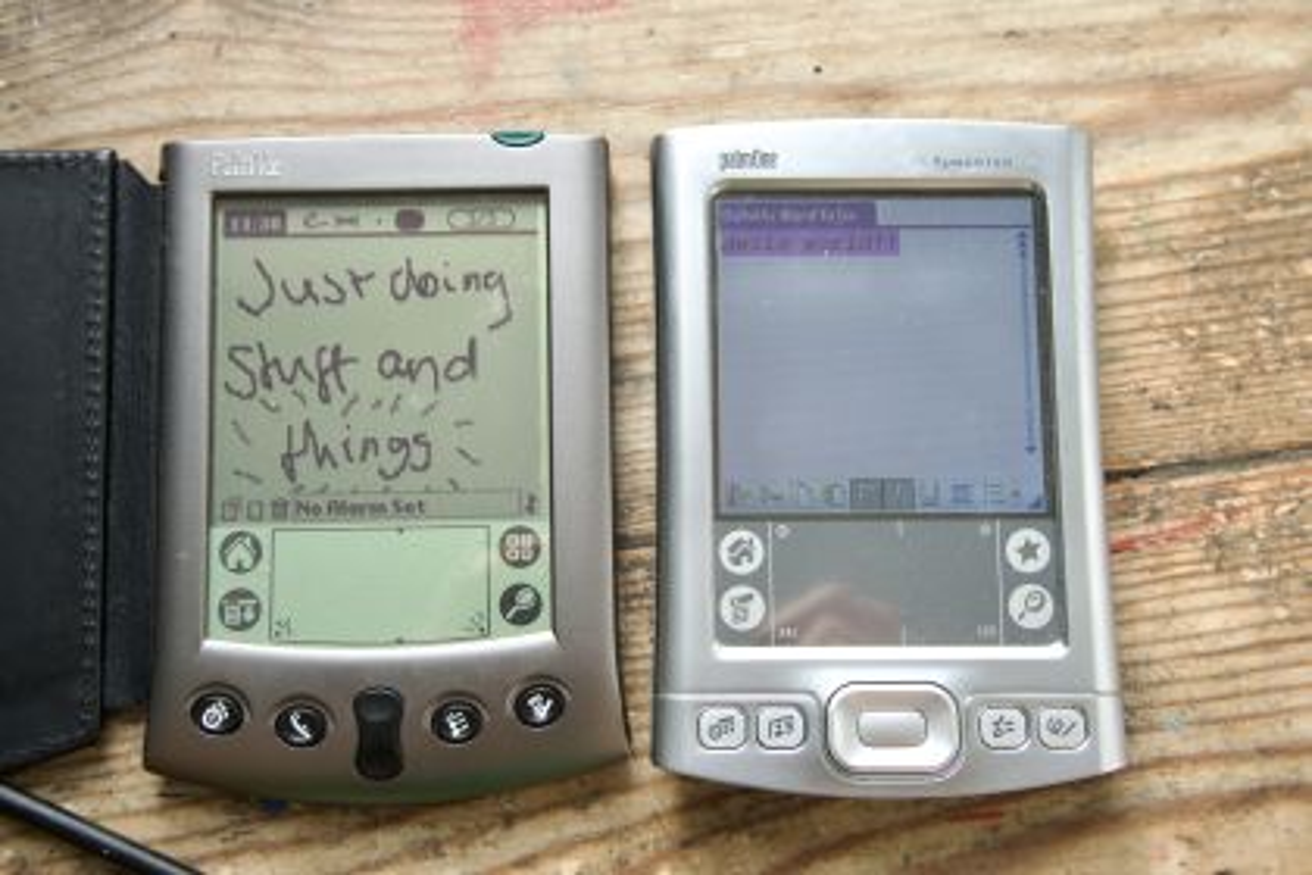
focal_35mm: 42
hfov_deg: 46.4
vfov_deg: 31.9
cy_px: 438
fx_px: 1531
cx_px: 656
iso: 160
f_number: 6.3
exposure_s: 1/30
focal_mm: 28
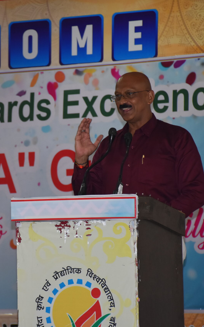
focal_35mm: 242
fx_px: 2151
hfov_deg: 5.4
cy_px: 164
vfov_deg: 8.7
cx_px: 29
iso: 1250
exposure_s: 1/80
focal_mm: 105
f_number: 5.6
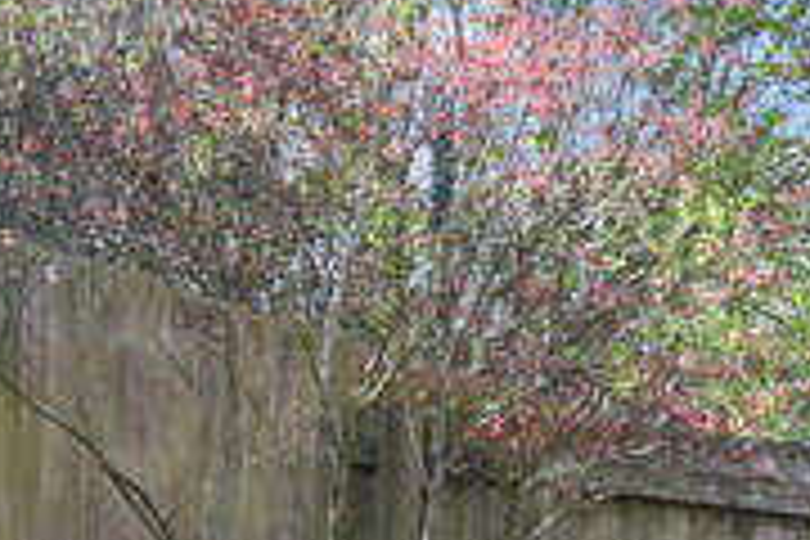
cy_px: 695
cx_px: 394
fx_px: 1593
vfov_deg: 18.0
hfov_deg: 28.5
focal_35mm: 71
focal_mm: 13
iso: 400
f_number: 7.1
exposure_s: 1/200
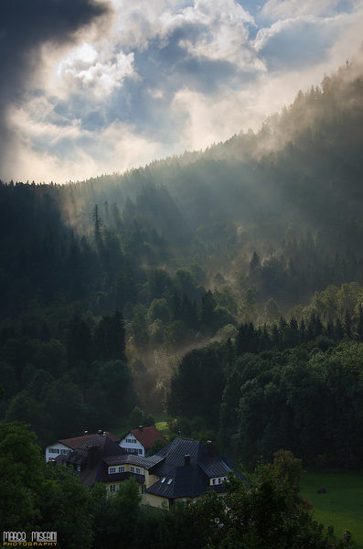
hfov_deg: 29.7
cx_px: 182
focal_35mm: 45
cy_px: 274
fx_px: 684
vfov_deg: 43.7
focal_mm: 30
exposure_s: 1/800
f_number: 10
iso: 200
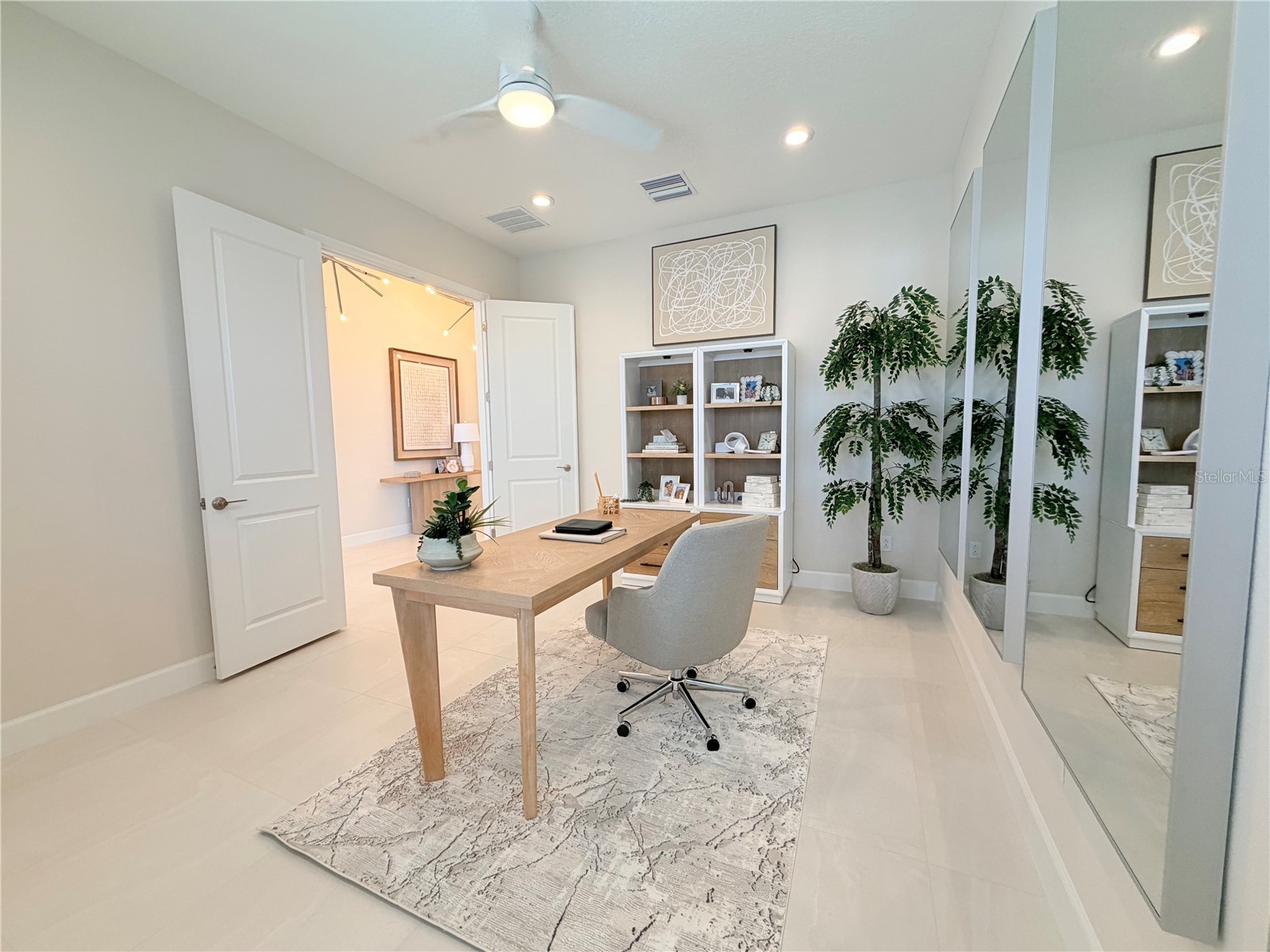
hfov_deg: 102.1
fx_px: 514
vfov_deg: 85.7
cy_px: 476
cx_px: 635
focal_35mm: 14
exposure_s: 1/120
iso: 160
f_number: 2.2
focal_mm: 2.22
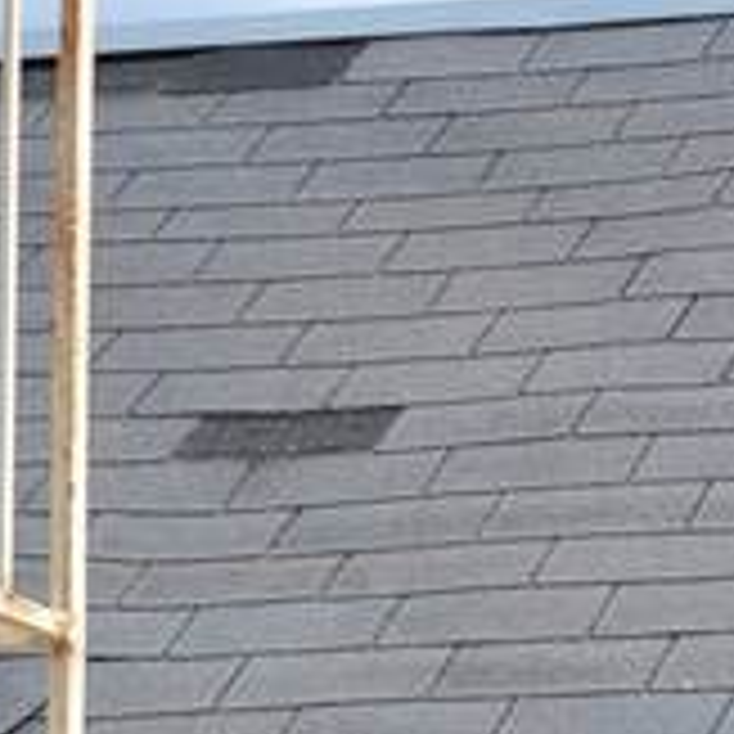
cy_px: 1682
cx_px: 1959
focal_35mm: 200
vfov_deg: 8.1
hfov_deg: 7.9
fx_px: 4798
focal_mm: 20
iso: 100
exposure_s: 1/200
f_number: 7.1
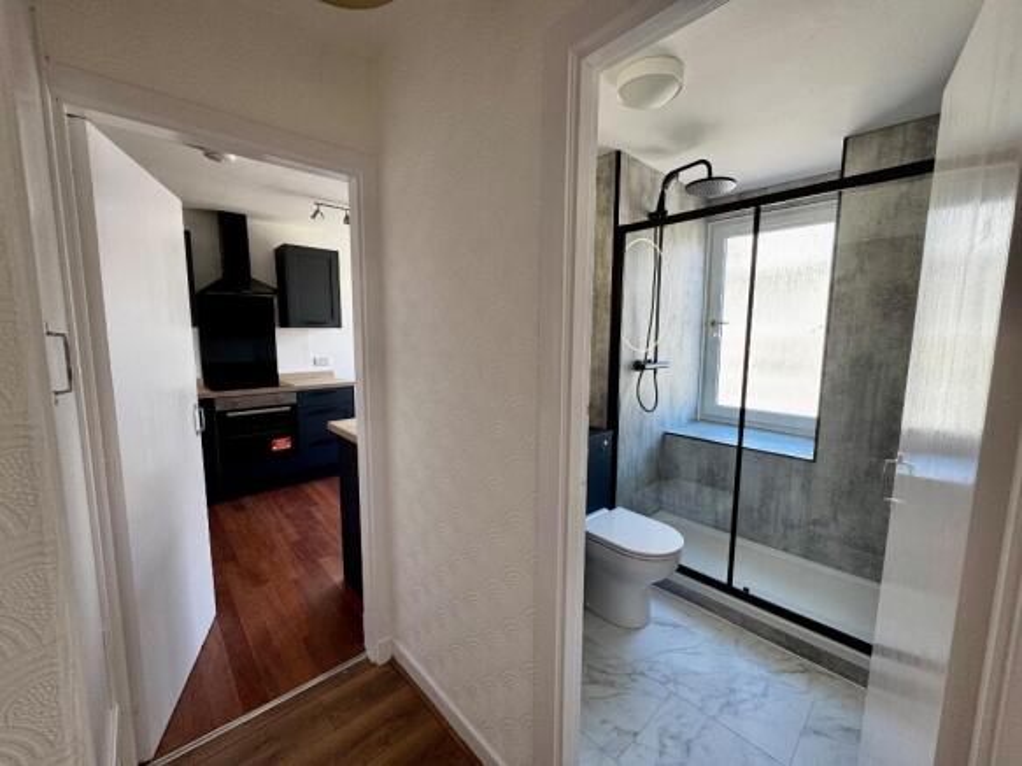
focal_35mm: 14
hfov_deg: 102.1
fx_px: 413
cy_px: 383
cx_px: 511
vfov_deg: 85.7
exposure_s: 1/99
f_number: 2.2
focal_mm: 2.22
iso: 100
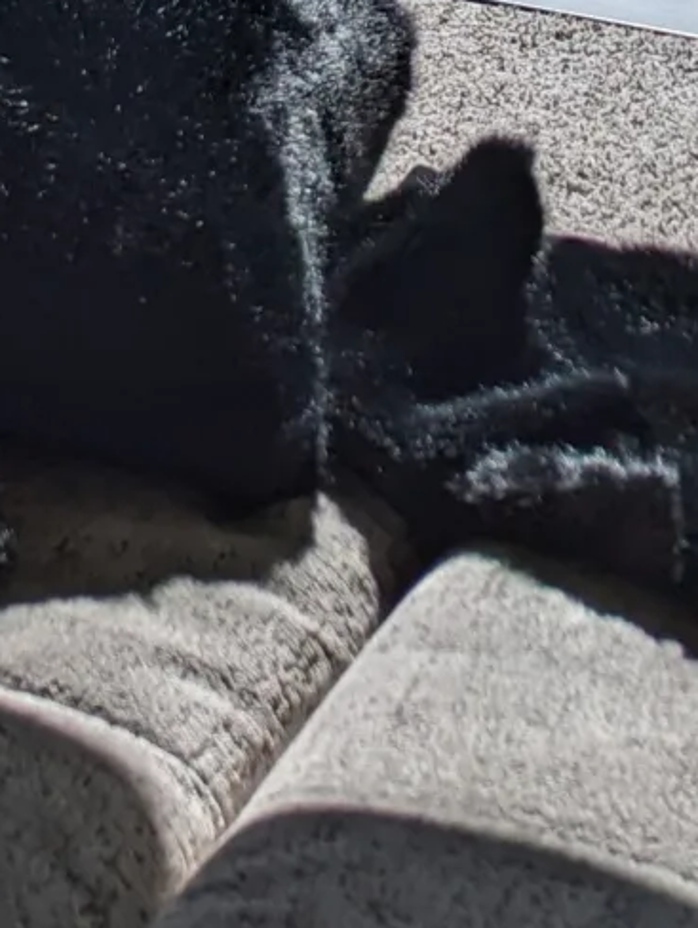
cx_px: -55
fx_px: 3382
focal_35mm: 126
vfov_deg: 12.5
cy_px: -1263
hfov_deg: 11.6
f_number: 1.85
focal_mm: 6.81
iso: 41
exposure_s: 1/3774
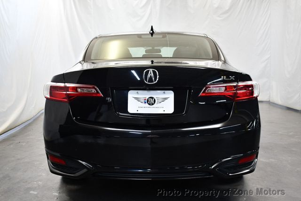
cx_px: 150
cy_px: 100
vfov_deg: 36.9
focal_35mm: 36
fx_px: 301
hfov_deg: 53.1
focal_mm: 18
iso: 1100
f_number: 3.5
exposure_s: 1/125
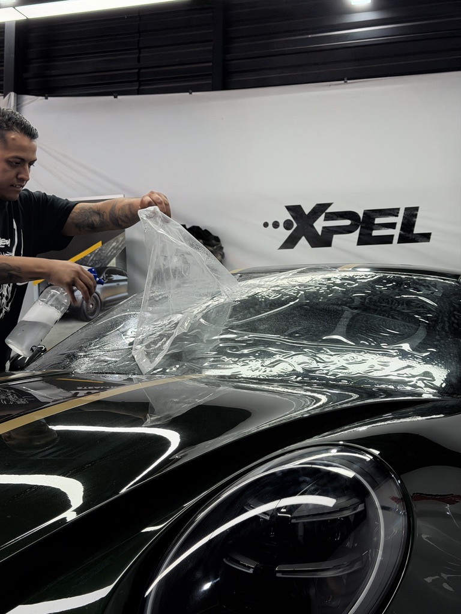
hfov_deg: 30.3
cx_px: 230
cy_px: 307
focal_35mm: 48
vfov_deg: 39.7
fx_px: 852
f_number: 1.78
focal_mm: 6.76
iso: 50
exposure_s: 1/214
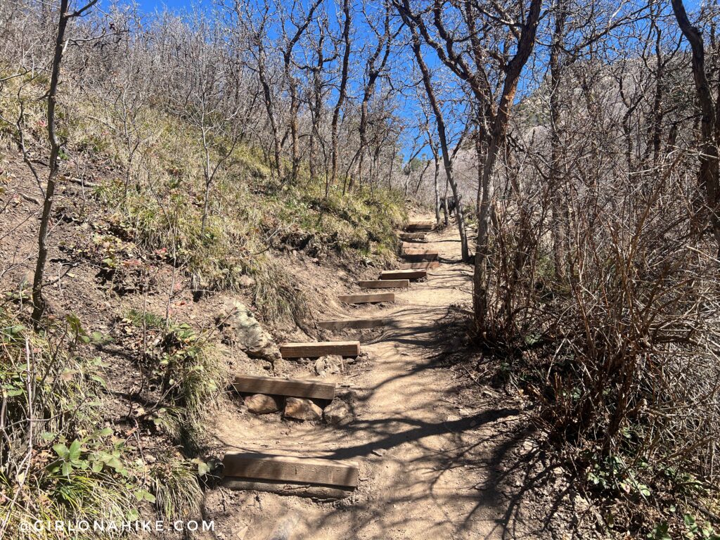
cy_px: 270
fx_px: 541
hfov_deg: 67.3
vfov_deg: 53.1
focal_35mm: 26
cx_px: 360
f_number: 1.5
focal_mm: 5.7
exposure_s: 1/1838
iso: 50
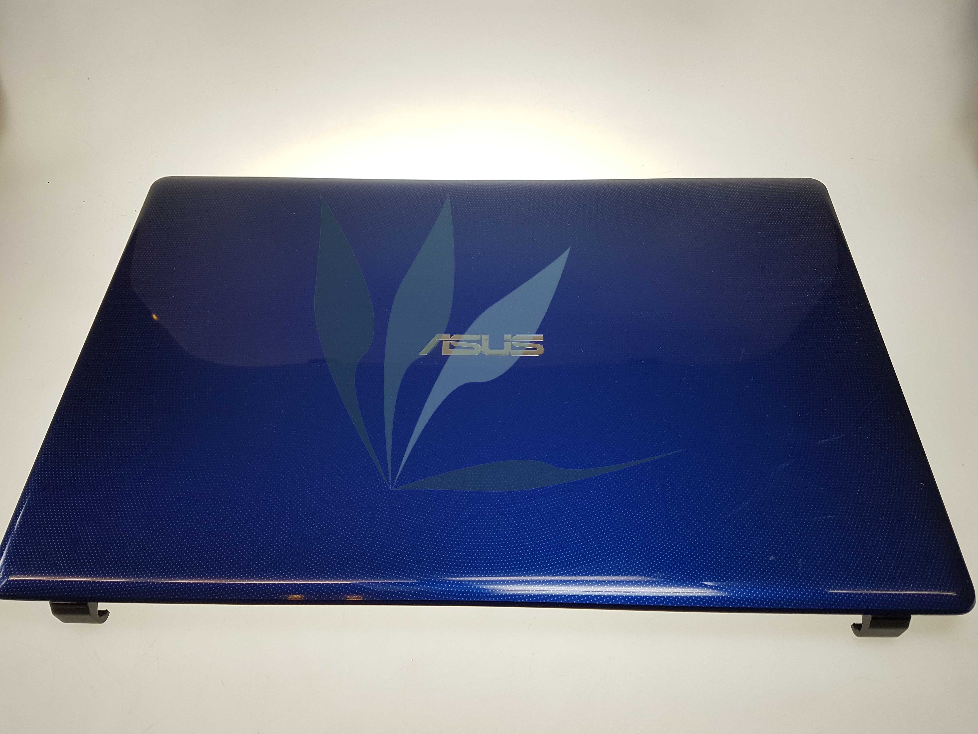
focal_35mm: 26
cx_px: 489
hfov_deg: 67.3
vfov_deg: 53.1
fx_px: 735
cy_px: 367
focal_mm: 4.2
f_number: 1.7
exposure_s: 1/142
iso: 40
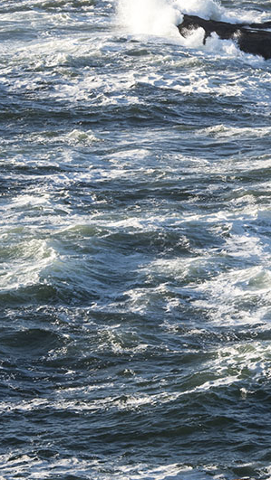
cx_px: 380
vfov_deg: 10.7
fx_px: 2578
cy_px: 195
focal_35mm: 202
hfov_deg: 6.0
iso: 640
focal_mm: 100
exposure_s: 1/90
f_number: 13
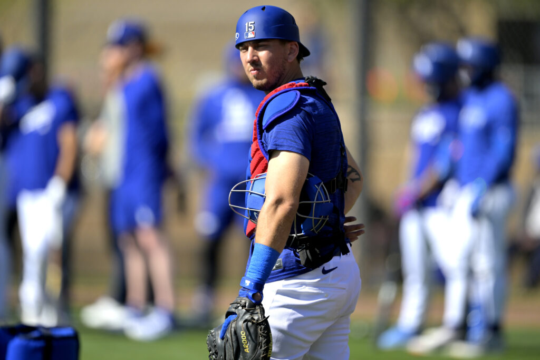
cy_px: 180
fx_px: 6000
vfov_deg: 3.4
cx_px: 270
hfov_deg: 5.2
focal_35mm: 400
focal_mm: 400
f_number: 2.8
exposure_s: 1/6400
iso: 320
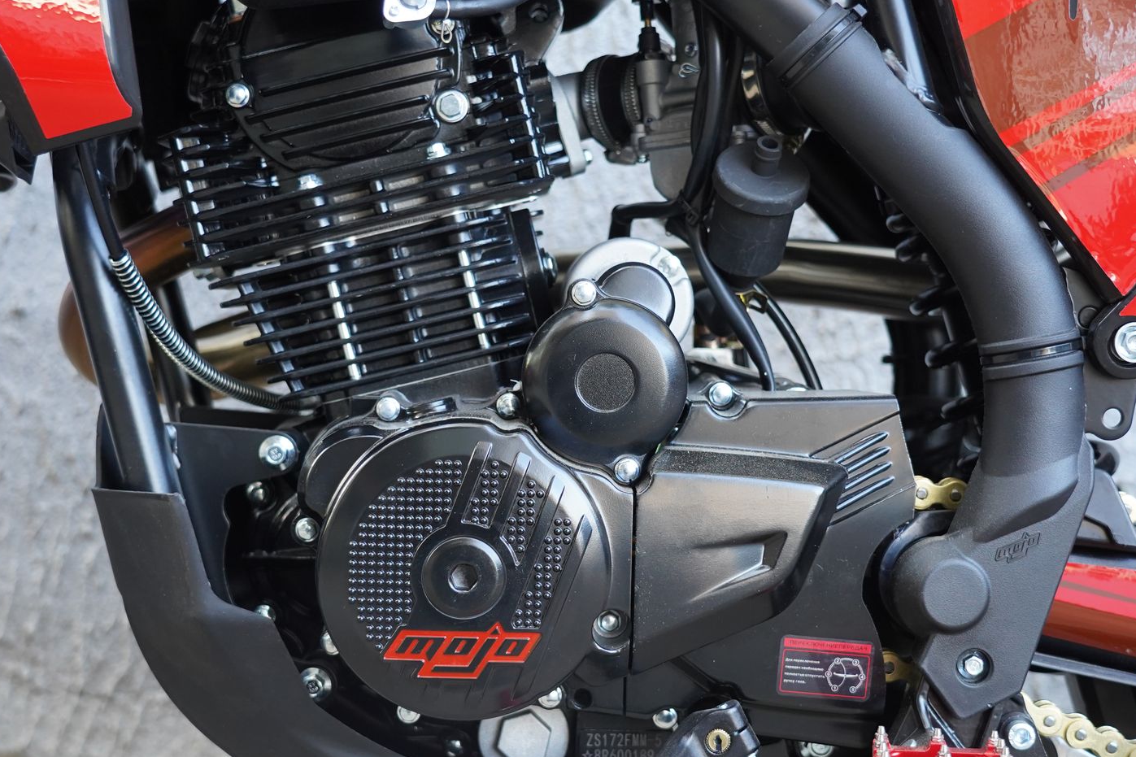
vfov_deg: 21.6
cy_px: 397
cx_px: 555
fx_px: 1988
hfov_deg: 31.9
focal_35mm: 63
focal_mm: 44
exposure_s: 1/160
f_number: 4
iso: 1600
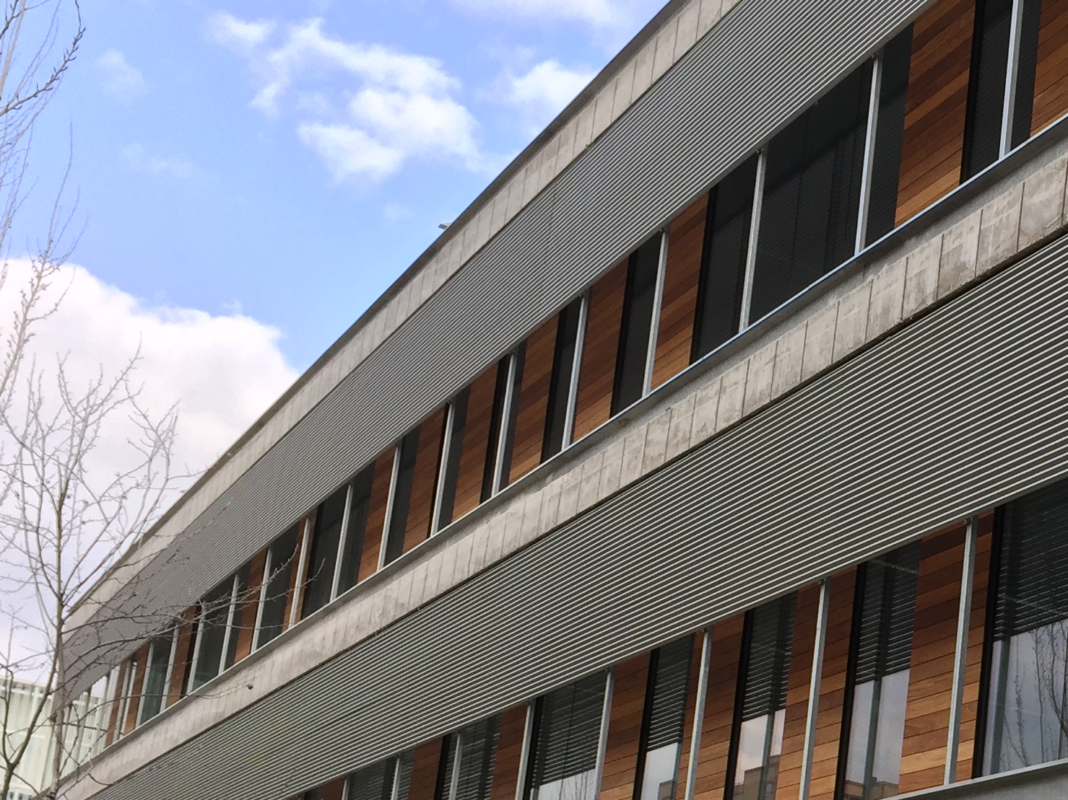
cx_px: 1017
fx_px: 1974
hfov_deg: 28.7
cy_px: 739
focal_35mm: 64
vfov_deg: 22.3
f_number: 2.2
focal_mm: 4.15
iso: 32
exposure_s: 1/482
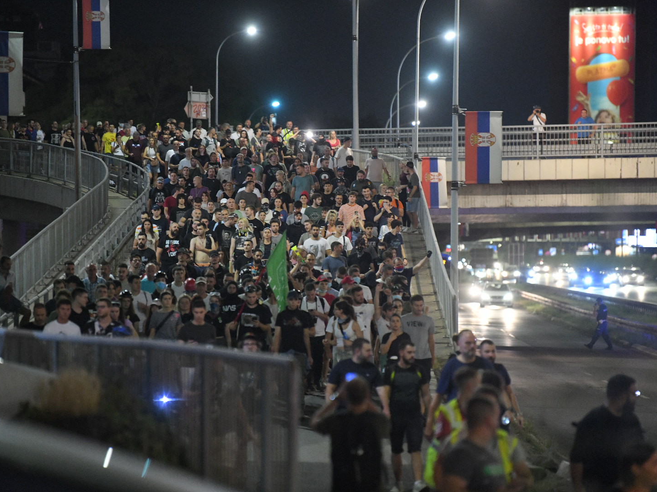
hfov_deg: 9.1
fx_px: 4119
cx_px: 293
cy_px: 246
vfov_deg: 6.8
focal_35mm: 217
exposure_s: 1/125
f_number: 3.2
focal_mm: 200
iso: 10000
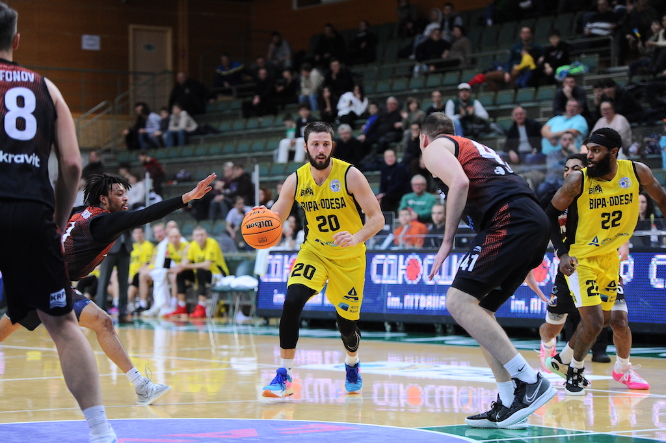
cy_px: 222
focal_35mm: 112
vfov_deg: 12.2
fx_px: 2070
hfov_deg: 18.3
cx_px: 333
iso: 3200
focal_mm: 112
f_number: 2.8
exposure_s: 1/1000
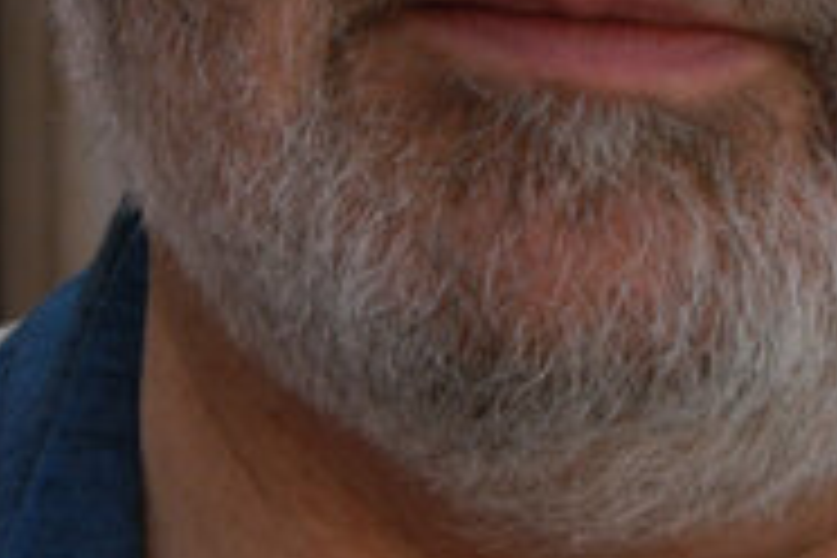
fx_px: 6486
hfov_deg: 7.4
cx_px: 646
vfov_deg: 4.9
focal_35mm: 279
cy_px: -18
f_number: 7.1
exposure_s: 1/180
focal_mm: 32
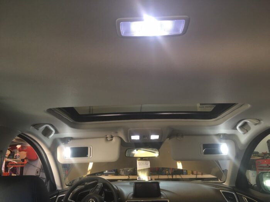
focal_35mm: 29
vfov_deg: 48.2
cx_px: 135
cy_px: 101
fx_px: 226
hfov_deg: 61.7
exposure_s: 1/33
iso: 100
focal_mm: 4.15
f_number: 2.2
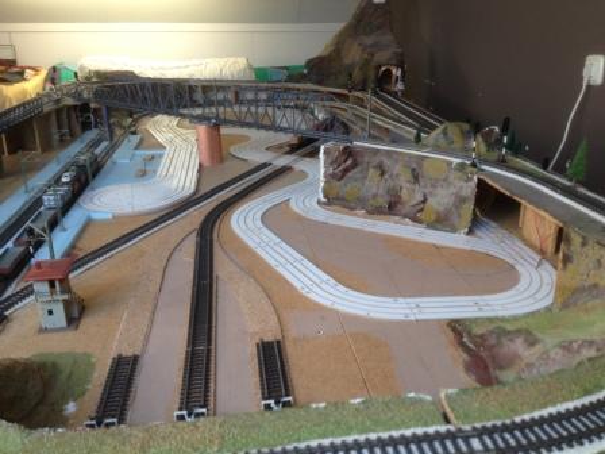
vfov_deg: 40.7
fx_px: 612
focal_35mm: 35
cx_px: 302
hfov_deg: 52.6
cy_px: 227
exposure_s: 1/30
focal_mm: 4.28
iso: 50
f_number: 2.4
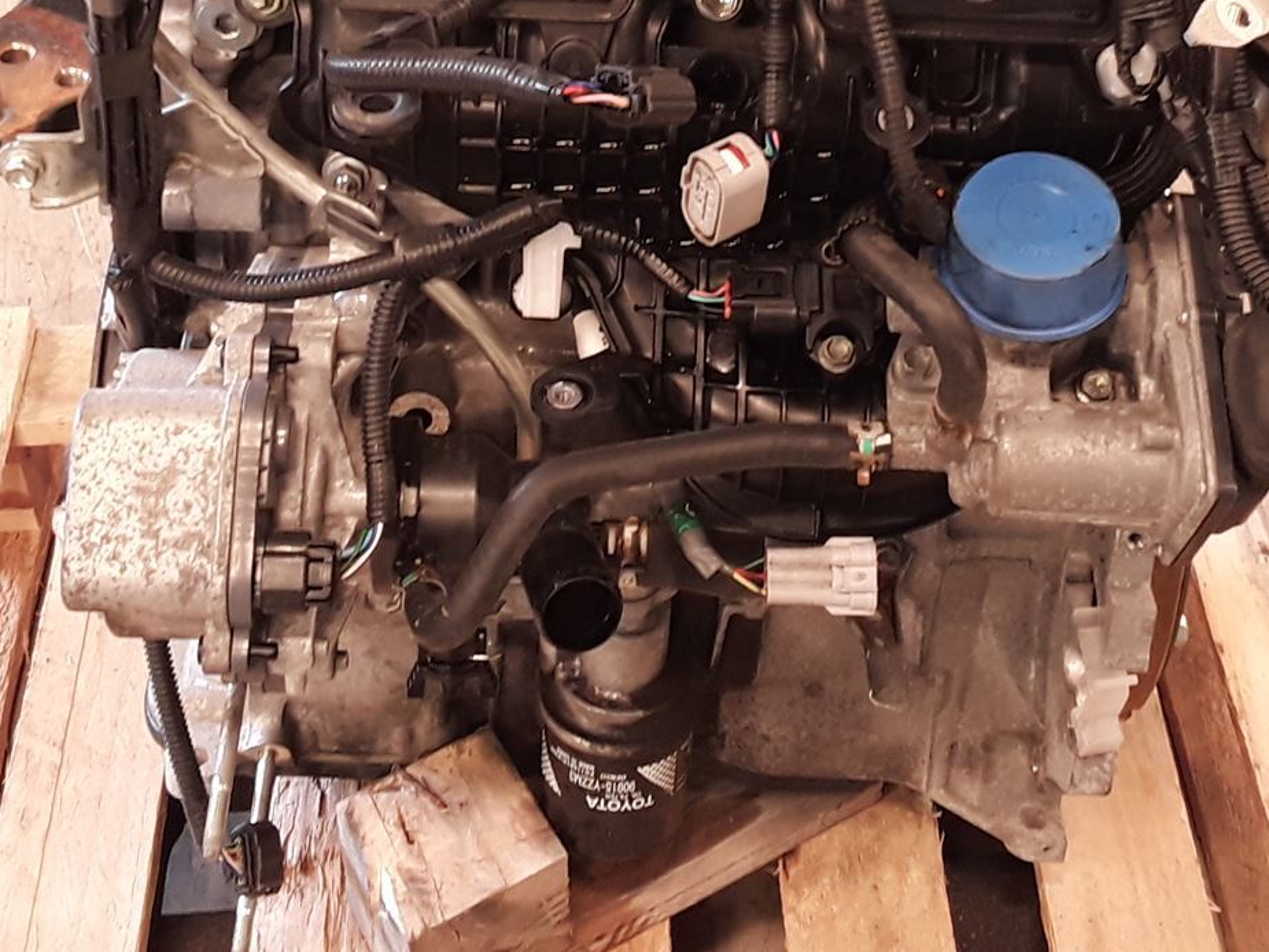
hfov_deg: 31.2
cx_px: 704
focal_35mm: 62
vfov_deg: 22.9
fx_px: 2273
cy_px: 63
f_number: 1.9
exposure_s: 1/20
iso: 100
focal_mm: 2.91
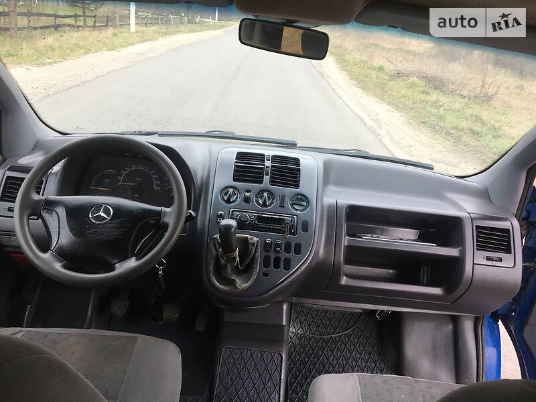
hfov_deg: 61.7
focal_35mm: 29
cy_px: 201
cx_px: 268
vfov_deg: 48.2
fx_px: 449
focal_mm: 4.2
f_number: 2.2
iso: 25
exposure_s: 1/137
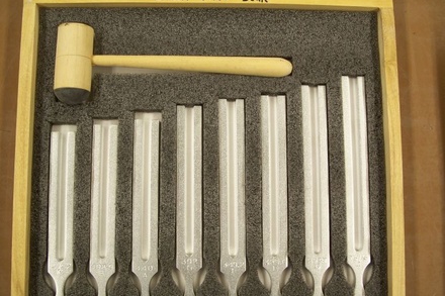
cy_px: 172
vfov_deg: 31.8
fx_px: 519
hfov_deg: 46.4
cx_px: 218
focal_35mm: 42
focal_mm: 7.8
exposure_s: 1/30
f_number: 2.8
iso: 160
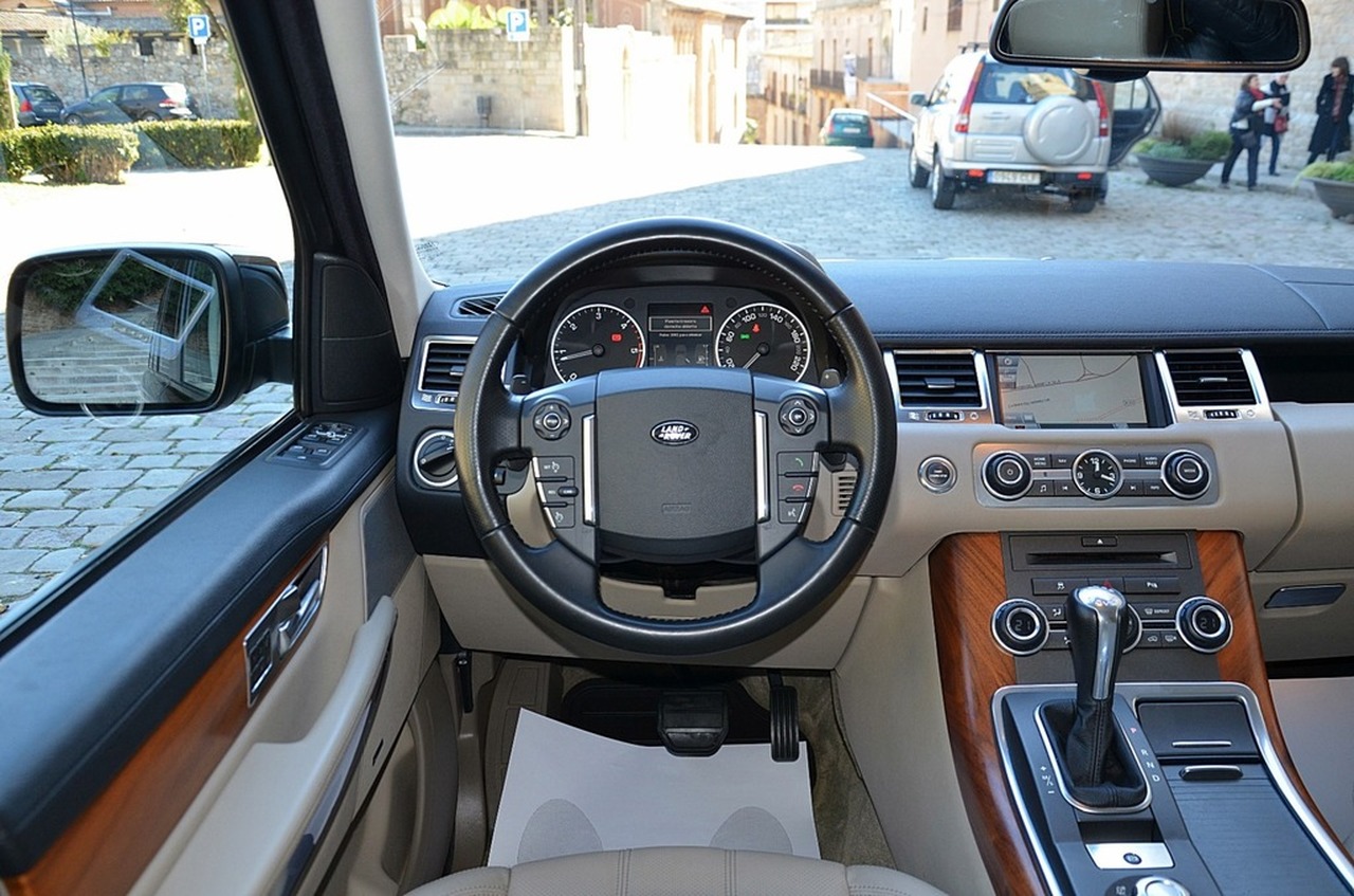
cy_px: 448
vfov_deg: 41.5
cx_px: 677
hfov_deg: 59.6
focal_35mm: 32
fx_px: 1182
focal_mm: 21
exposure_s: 1/125
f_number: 3.8
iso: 400
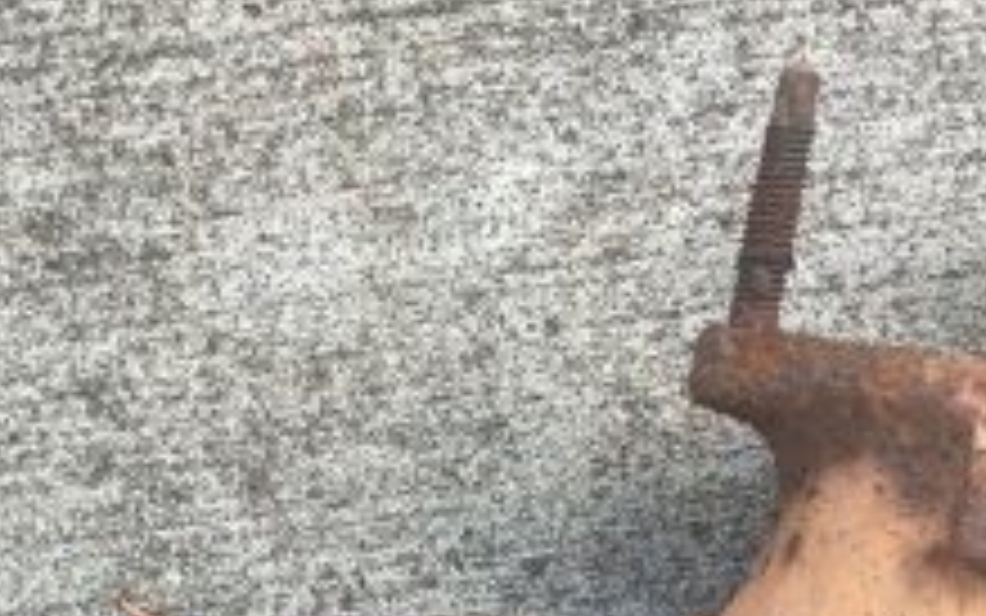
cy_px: 755
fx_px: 2419
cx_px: 275
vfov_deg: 14.1
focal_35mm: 90
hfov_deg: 22.9
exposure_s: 1/120
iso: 40
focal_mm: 4.15
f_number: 2.2
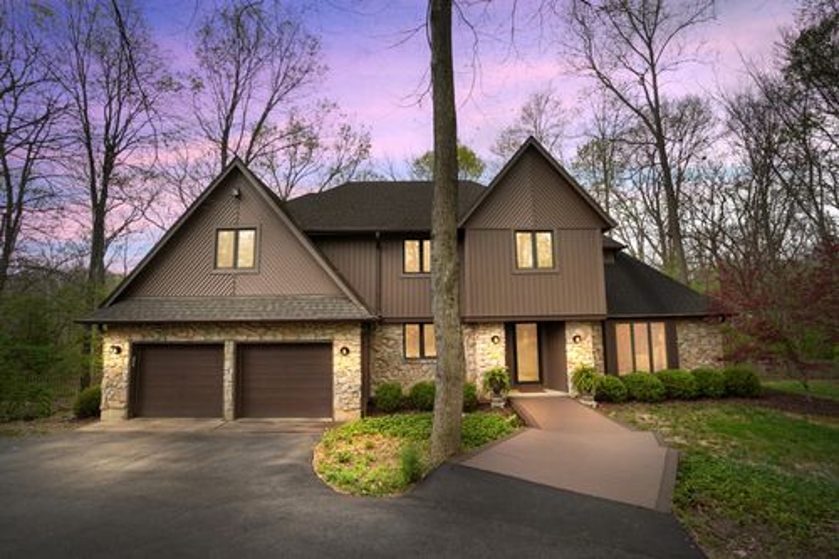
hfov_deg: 100.4
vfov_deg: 77.3
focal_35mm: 15
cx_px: 420
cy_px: 280
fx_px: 349
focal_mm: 10
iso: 100
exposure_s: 1/400
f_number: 5
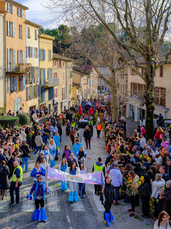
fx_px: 290
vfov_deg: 42.9
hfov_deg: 32.9
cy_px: 114
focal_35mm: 44
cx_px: 86
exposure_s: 1/125
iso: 320
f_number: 10
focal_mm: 55
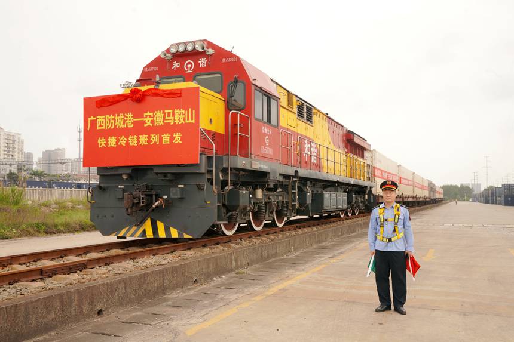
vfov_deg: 37.8
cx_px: 257
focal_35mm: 35
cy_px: 171
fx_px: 500
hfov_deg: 54.4
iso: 320
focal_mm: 35
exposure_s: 1/100
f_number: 13
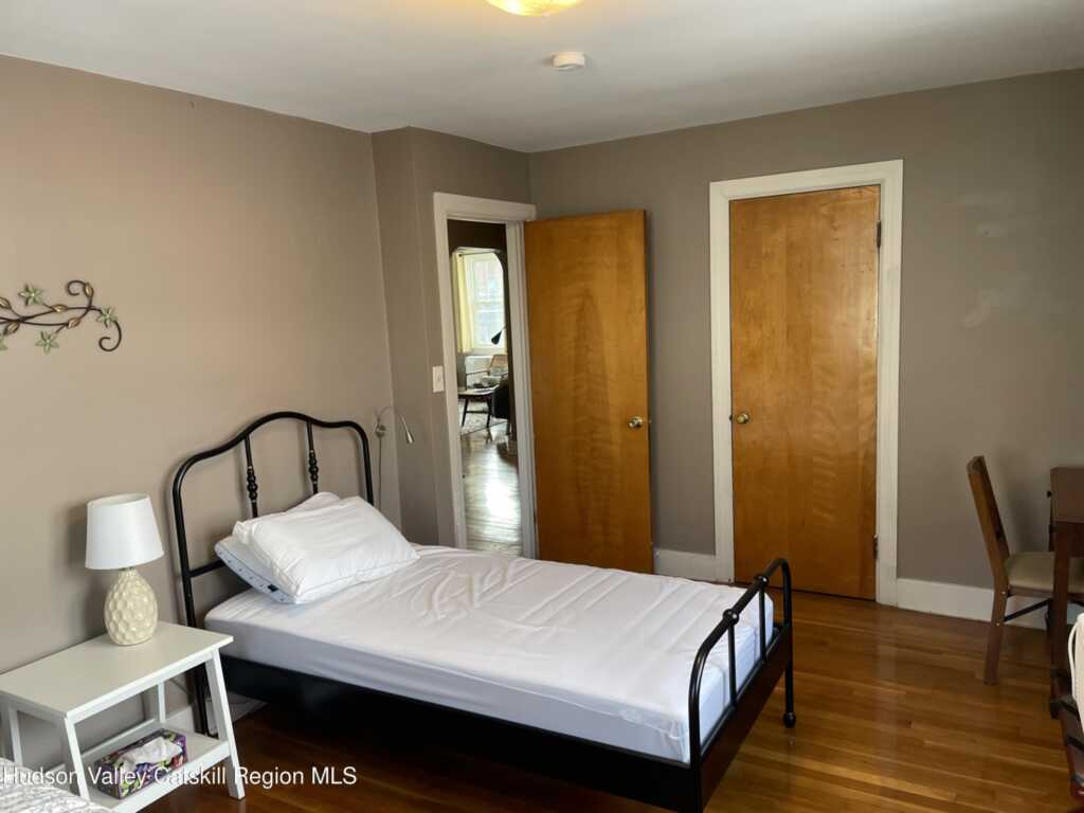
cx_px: 542
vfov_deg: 53.1
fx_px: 814
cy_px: 406
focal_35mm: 26
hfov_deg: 67.3
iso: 125
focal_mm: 4.2
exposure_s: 1/120
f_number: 1.6
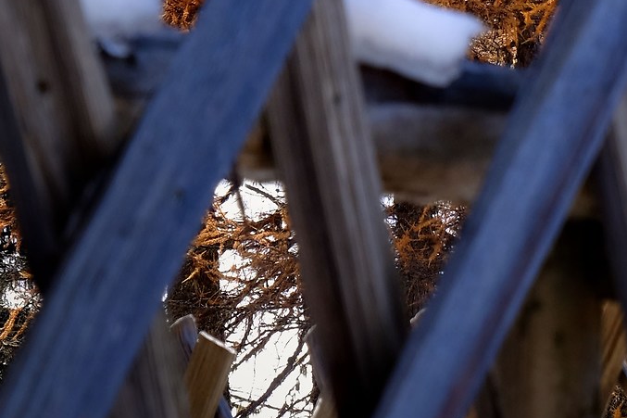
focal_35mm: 351
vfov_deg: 3.9
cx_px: 622
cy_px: -571
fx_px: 6111
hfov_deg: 5.9
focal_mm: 66.2
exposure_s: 1/60
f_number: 9
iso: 200
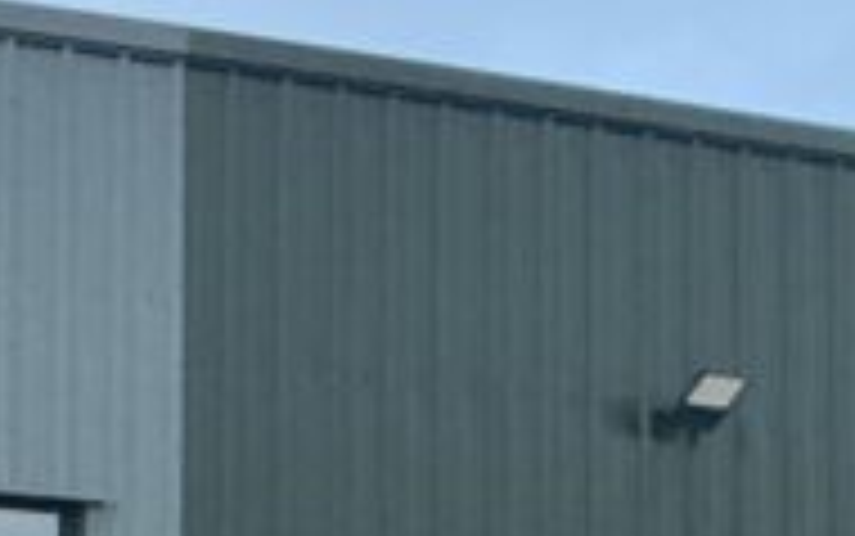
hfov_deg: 10.8
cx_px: -1323
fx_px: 3730
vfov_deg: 7.8
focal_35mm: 160
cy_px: 1149
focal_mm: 3
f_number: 1.8
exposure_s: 1/122
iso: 64
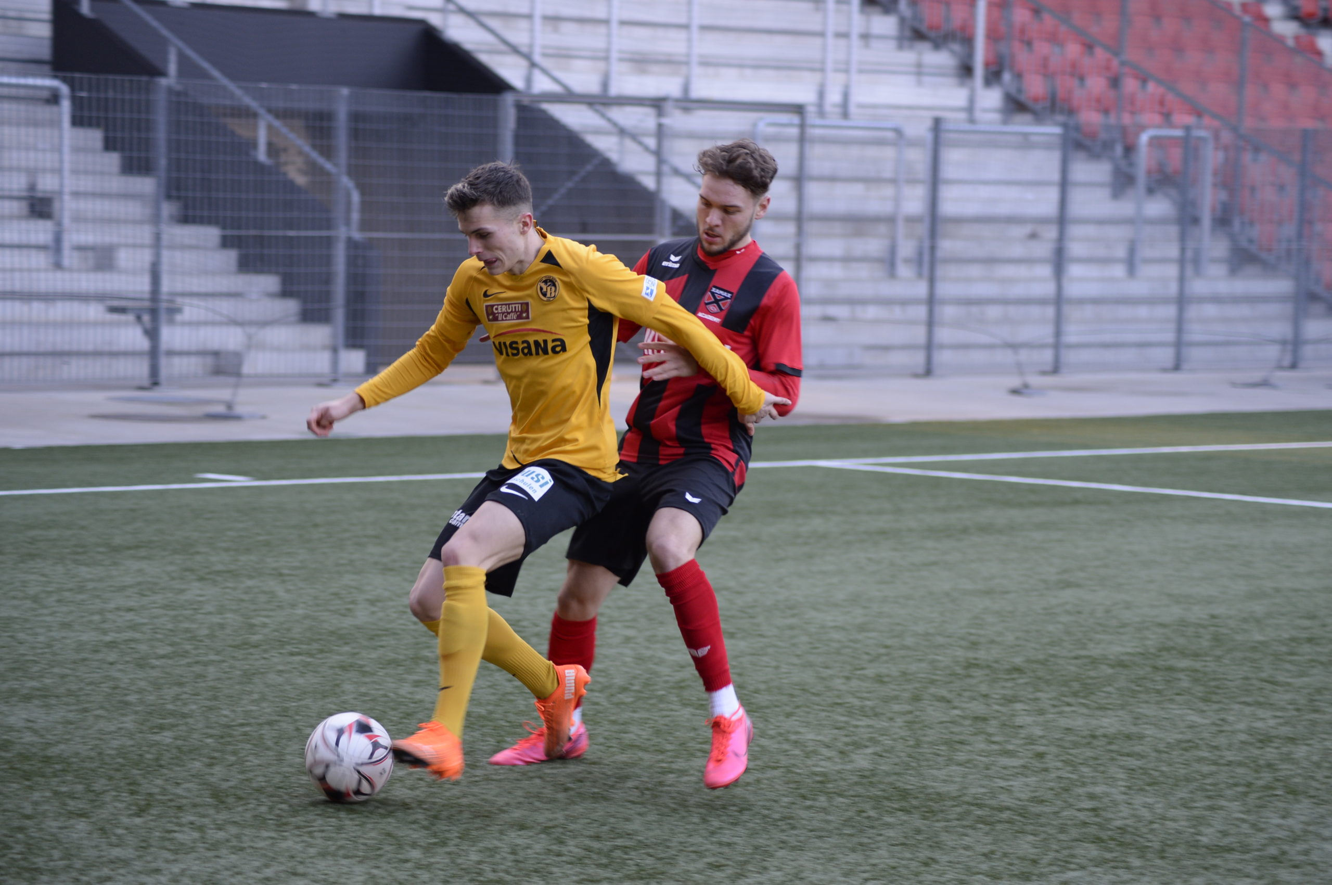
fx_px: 4066
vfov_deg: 12.4
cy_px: 442
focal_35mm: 110
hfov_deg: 18.6
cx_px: 666
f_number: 4
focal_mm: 110
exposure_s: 1/250
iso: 800
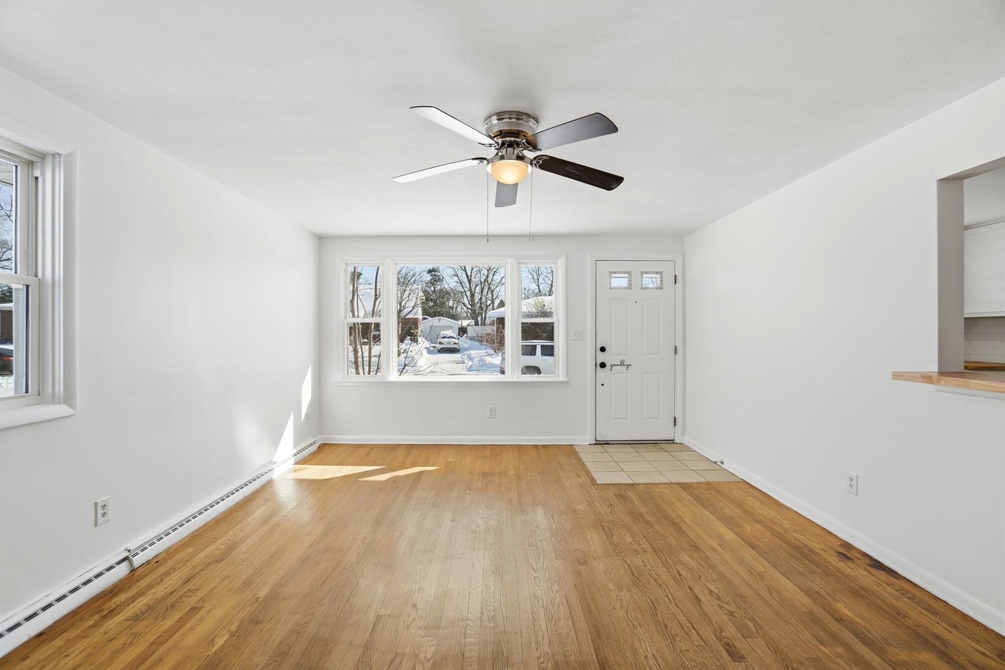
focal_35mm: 15
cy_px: 335
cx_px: 502
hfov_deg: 100.4
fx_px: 419
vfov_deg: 77.3
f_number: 4
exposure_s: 1/4000
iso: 100
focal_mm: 10
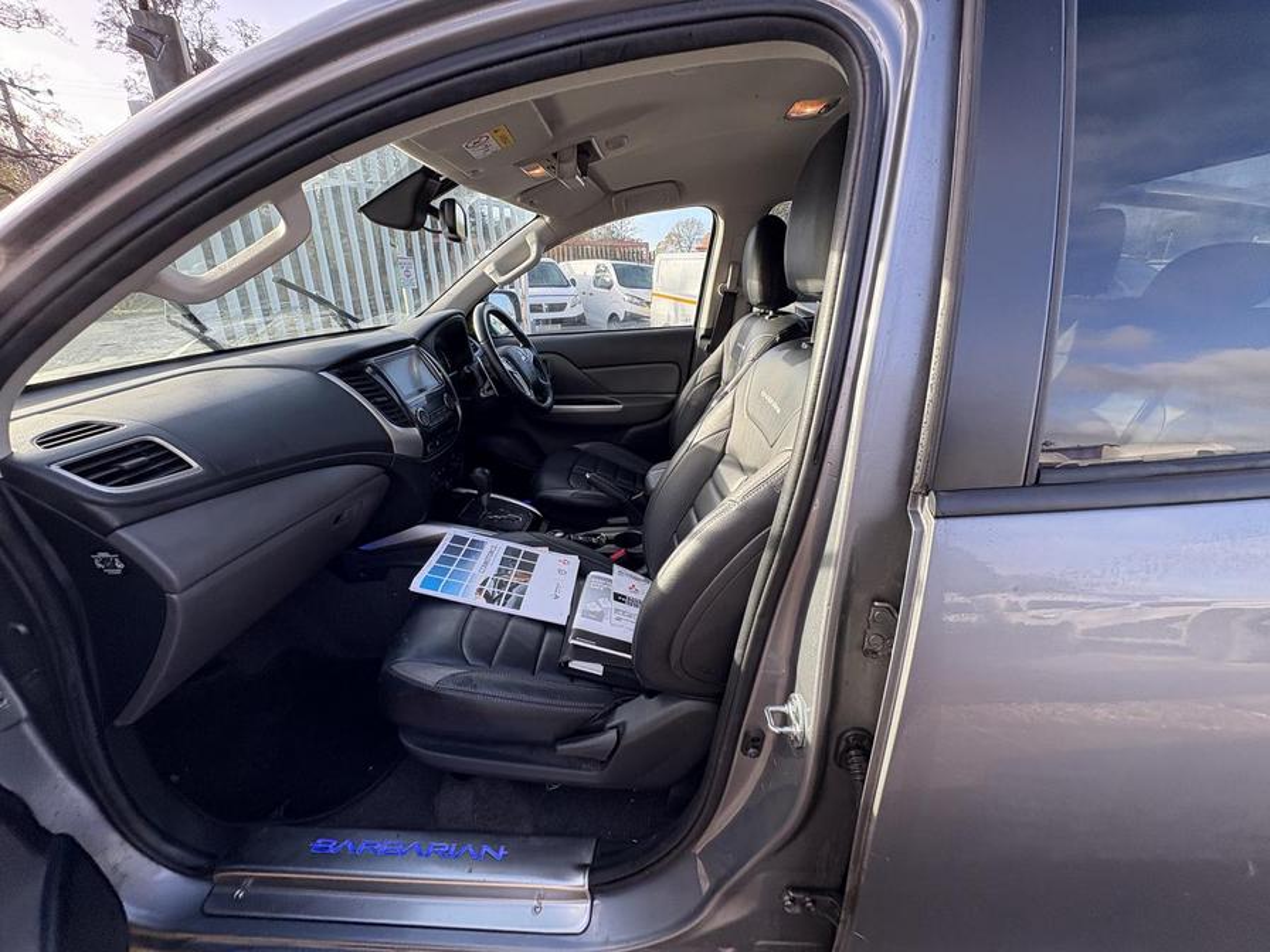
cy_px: 476
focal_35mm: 14
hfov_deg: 102.1
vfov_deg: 85.7
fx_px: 514
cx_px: 635
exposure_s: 1/134
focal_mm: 2.22
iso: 40
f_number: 2.2
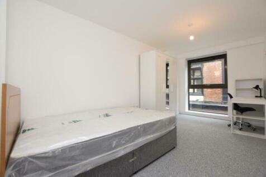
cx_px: 133
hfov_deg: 100.4
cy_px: 88
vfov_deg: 77.3
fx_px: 111
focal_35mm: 15
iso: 720
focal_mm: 10
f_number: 5.6
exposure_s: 1/125
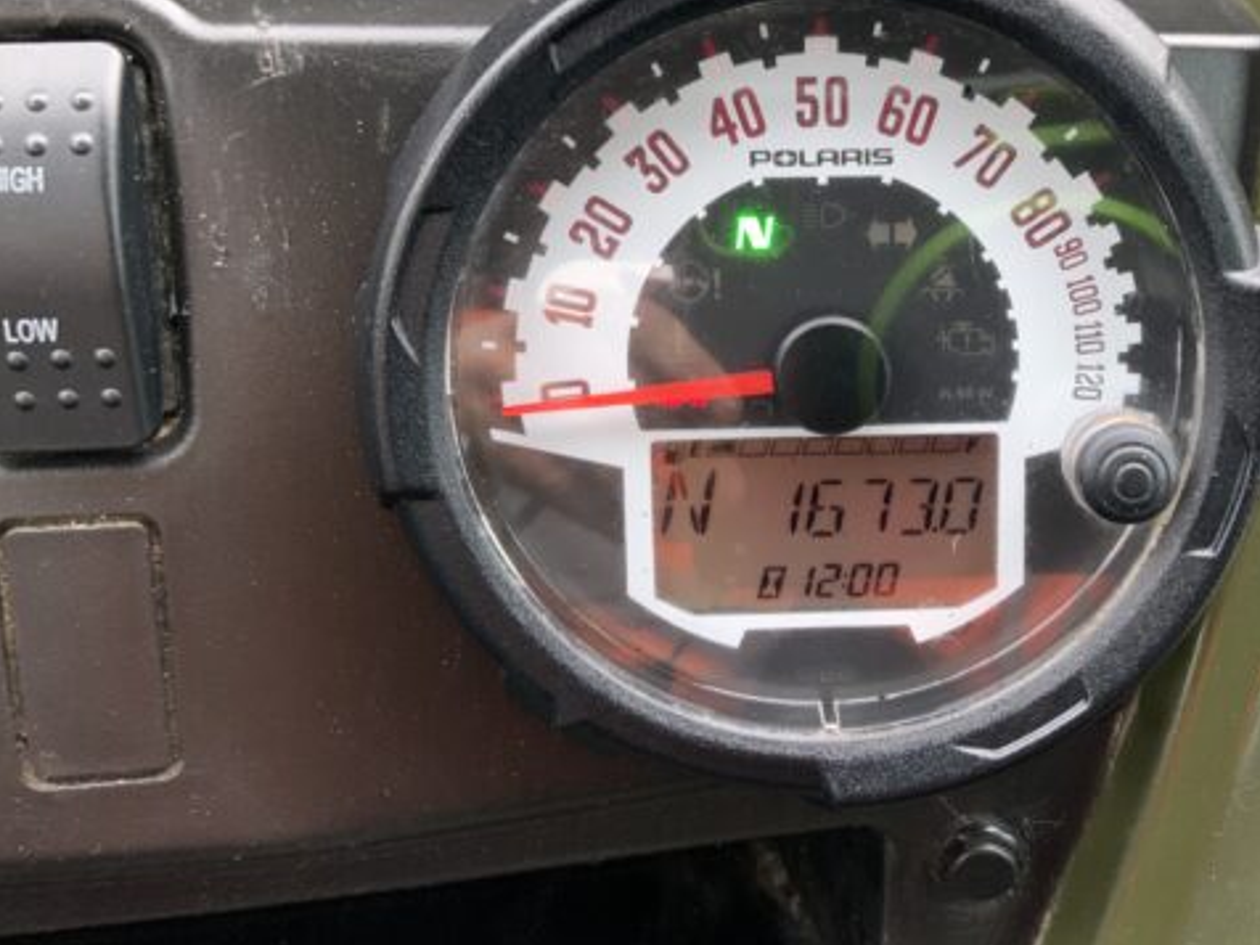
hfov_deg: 47.4
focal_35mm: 39
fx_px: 1420
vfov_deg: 36.5
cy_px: 331
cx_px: 799
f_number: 1.8
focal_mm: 3
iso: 80
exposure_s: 1/60
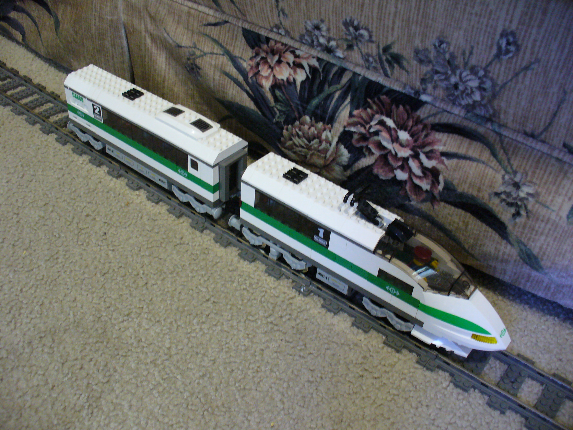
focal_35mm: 37
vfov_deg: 38.7
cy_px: 215
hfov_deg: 50.1
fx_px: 612
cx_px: 286
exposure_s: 1/13
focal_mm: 6.1
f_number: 2.8
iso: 200
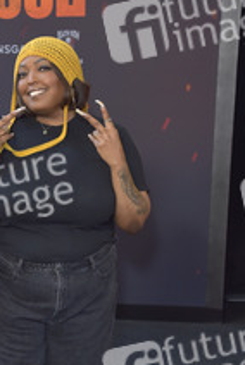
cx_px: 35
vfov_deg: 24.1
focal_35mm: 83
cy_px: 281
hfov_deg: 16.3
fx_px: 844
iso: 640
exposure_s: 1/250
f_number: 6.3
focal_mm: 44
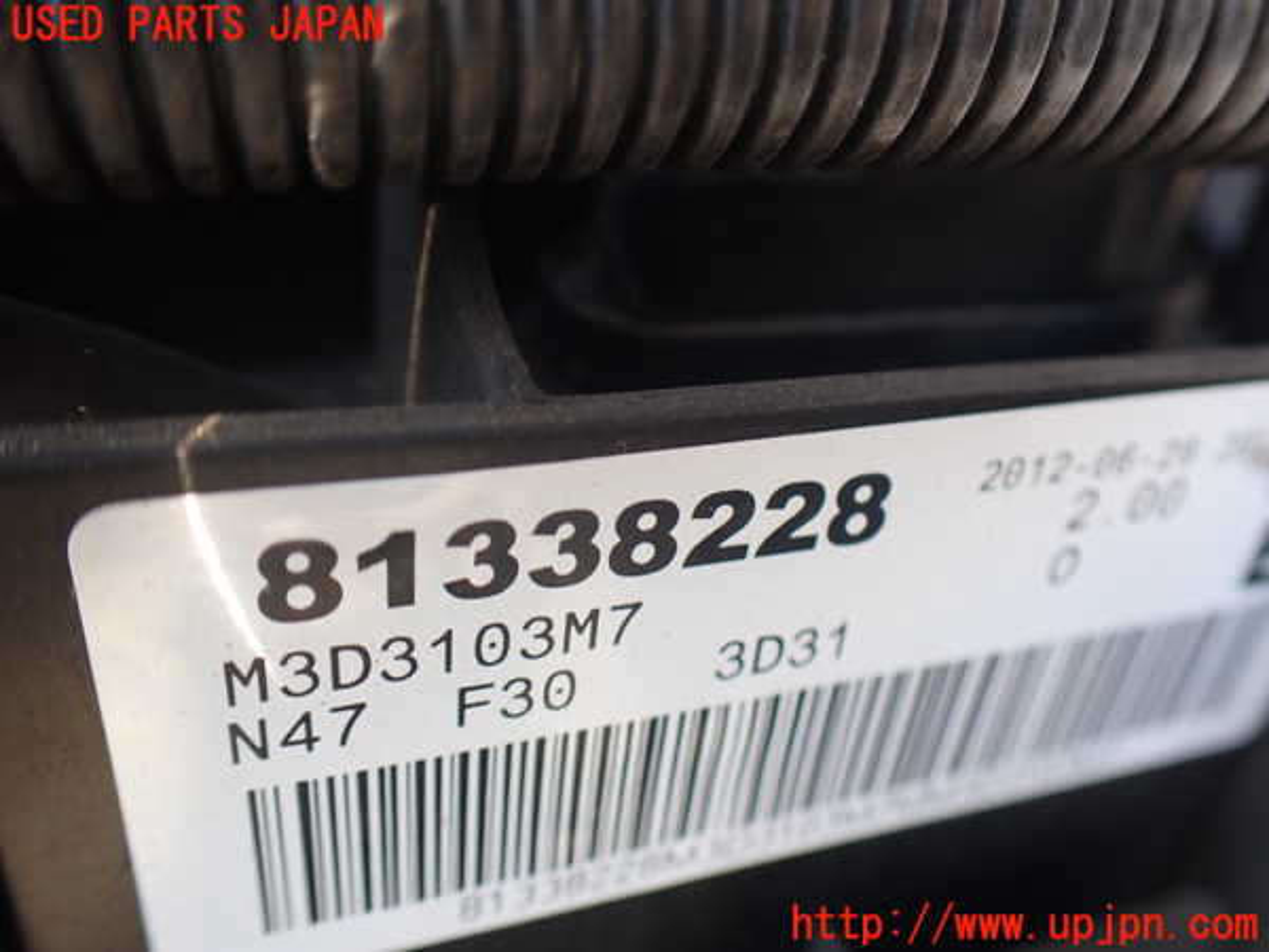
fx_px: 1100
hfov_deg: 60.0
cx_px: 634
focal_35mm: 30
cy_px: 476
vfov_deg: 46.8
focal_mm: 5.4
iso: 160
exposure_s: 1/125
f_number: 2.3
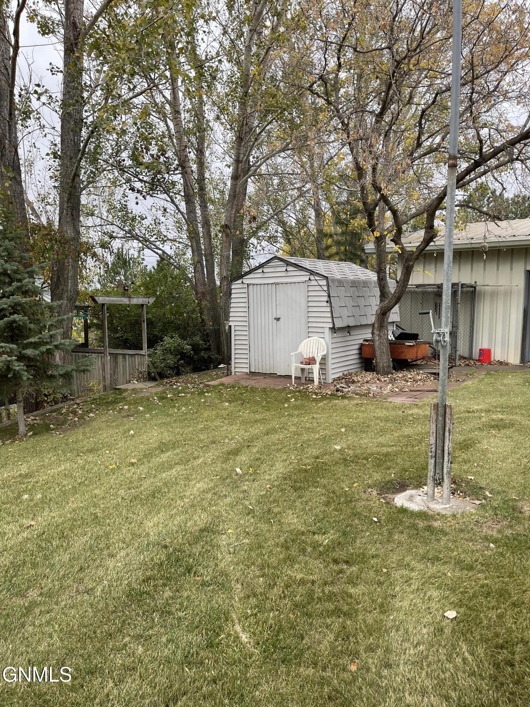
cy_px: 354
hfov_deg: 54.9
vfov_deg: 69.4
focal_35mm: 25
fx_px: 510
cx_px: 265
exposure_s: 1/474
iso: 32
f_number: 1.6
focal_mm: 5.1
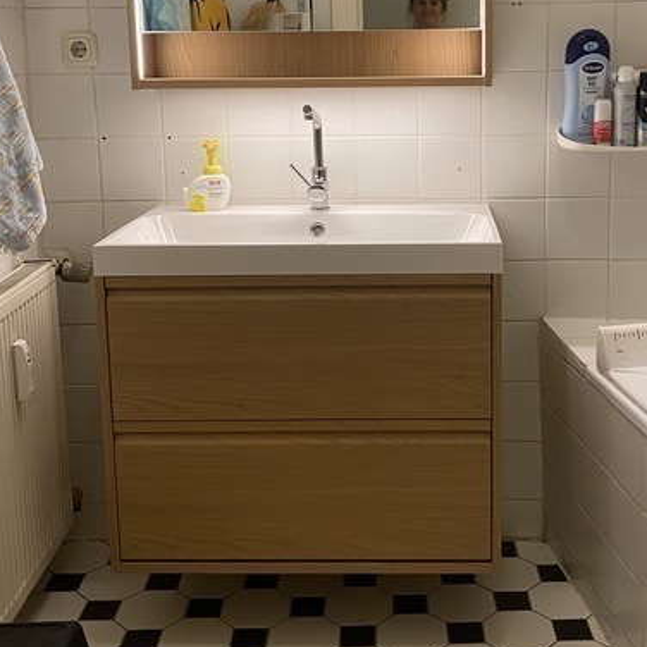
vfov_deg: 35.7
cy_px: 215
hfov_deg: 35.8
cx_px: 413
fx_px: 994
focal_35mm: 47
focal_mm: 4.25
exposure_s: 1/60
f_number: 1.8
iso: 160
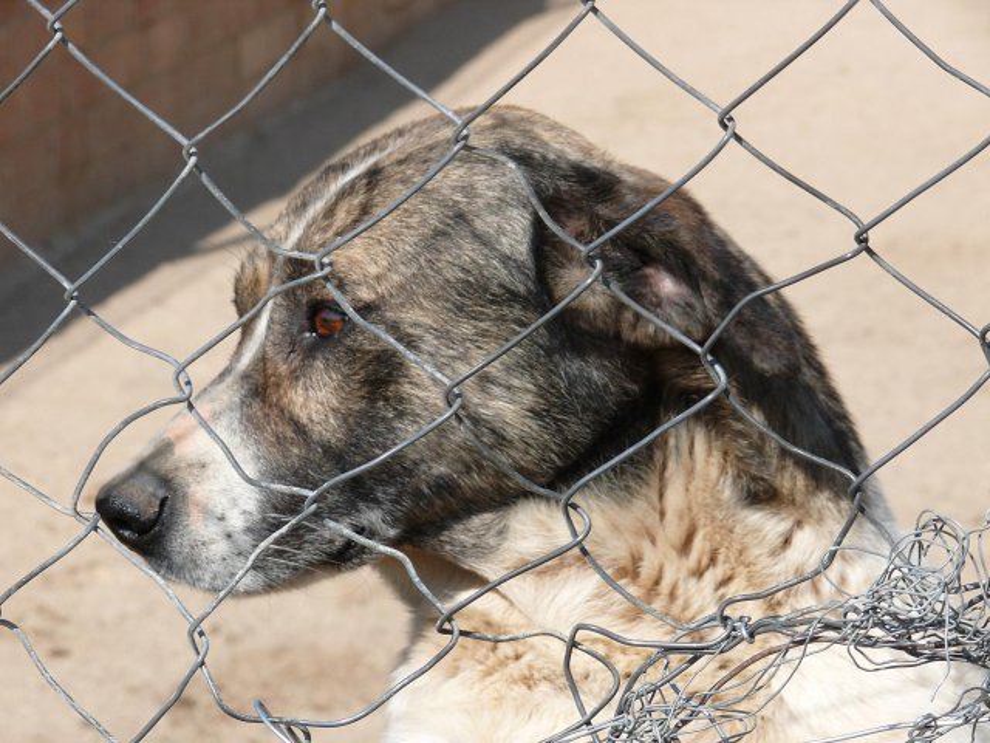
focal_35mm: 162
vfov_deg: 9.2
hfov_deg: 12.2
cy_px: 372
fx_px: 4633
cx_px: 495
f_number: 6.3
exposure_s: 1/400
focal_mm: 34.3
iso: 100
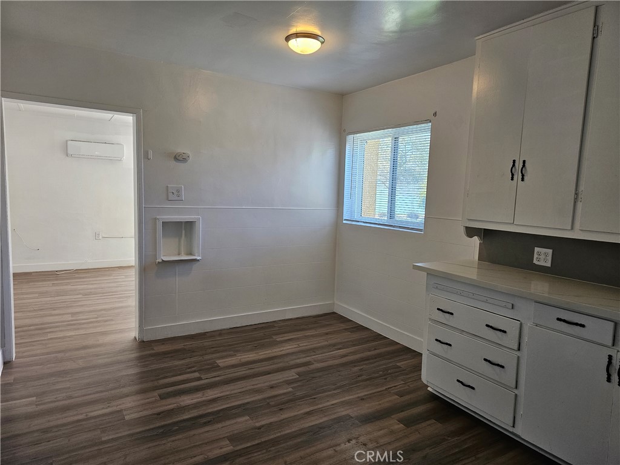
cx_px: 310
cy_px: 232
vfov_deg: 58.9
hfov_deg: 73.9
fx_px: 412
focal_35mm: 23
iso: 125
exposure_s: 1/120
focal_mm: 6.3
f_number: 1.7
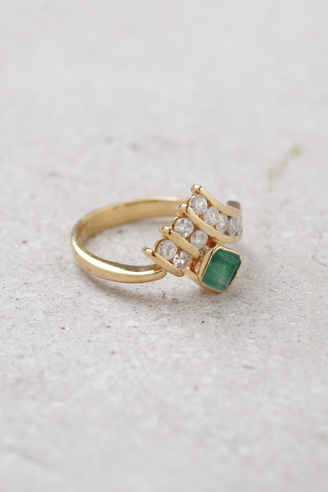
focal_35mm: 105
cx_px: 164
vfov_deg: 19.5
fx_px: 1435
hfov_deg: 13.0
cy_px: 246
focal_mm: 70
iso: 1250
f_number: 9
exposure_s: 1/160
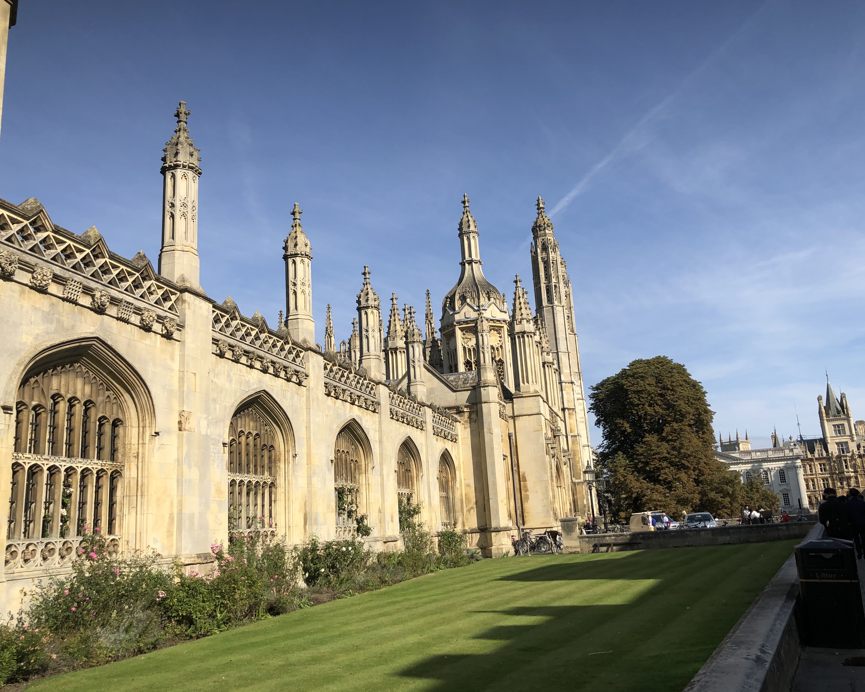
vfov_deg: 48.5
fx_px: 768
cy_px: 348
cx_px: 454
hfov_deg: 58.7
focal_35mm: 30
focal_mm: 3.99
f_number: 1.8
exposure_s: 1/2558
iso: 20
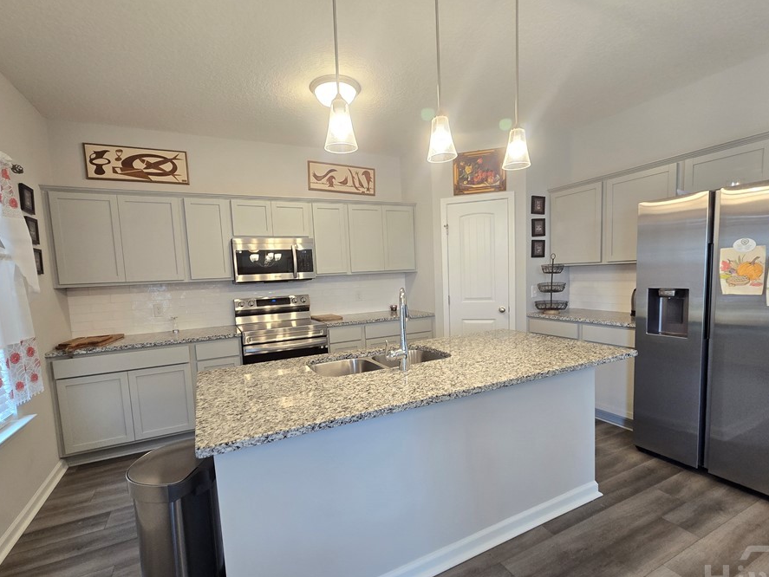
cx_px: 380
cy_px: 315
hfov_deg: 98.1
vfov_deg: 81.6
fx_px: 333
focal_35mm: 15
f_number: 2.2
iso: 250
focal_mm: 2.2
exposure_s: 1/60
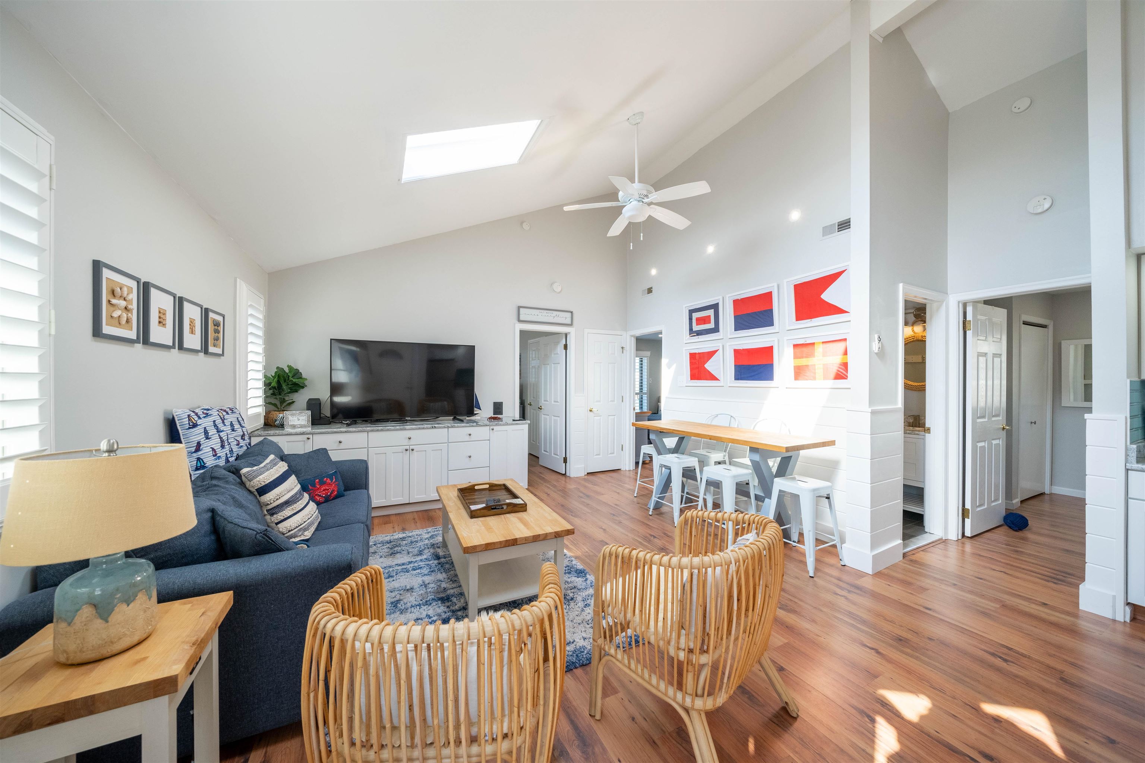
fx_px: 382
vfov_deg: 90.0
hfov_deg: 112.6
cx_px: 572
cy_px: 382
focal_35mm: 12
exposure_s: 1/400
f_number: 7.1
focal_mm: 12
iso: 1000
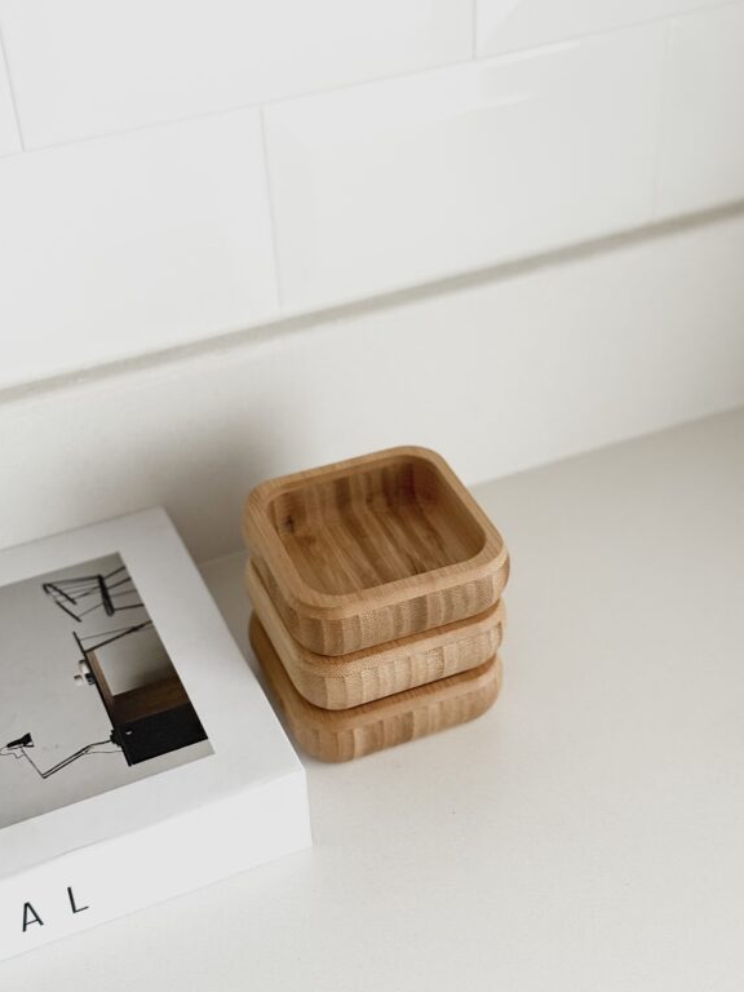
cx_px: 368
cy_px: 515
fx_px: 1433
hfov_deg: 29.1
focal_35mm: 50
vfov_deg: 38.2
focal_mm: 6.76
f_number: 1.78
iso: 500
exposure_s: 1/30
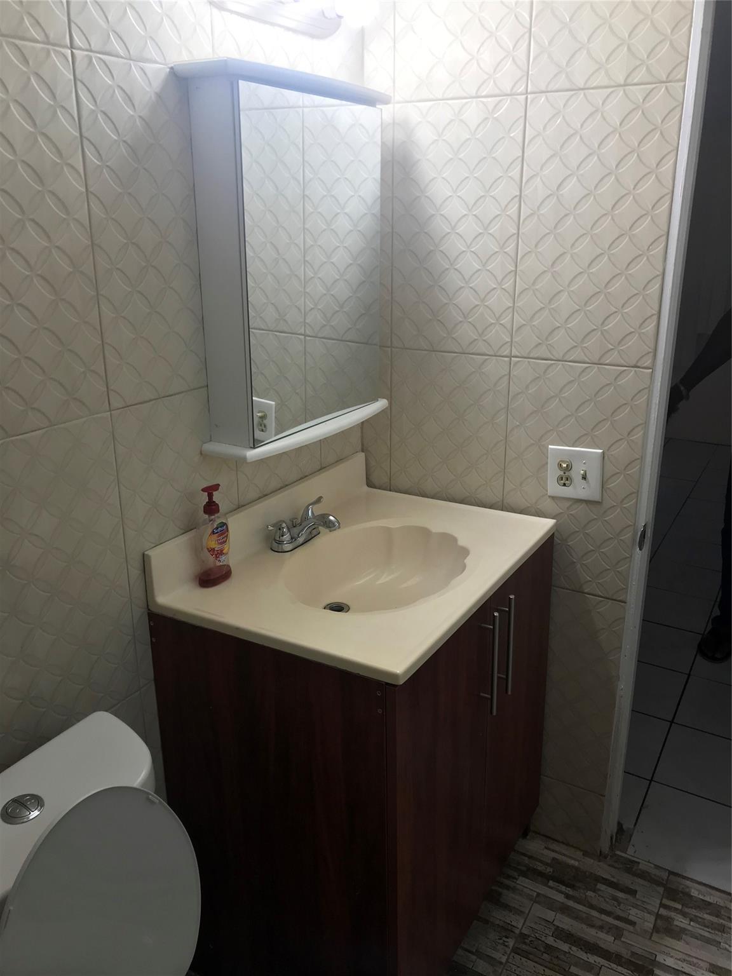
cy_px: 488
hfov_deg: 49.7
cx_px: 366
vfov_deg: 63.4
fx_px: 789
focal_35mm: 28
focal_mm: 3.99
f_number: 1.8
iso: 25
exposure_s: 1/40
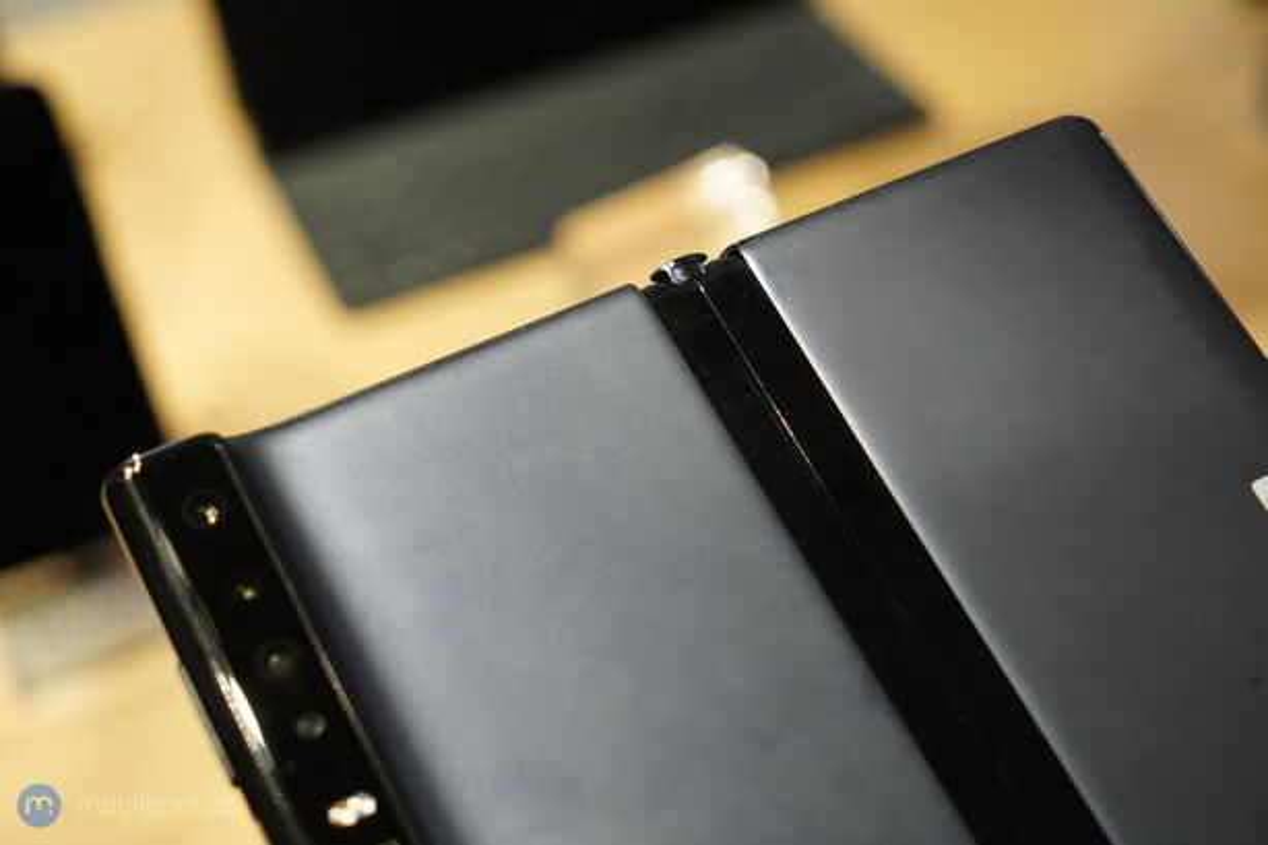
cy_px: 422
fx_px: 2465
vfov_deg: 19.4
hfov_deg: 28.9
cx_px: 634
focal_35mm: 70
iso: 12800
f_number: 7.1
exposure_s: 1/125
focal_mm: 70
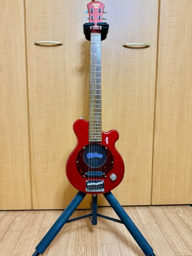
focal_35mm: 24
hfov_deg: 56.8
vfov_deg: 71.6
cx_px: 96
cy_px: 128
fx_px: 177
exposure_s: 1/60
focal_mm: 6.86
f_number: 1.78
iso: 320
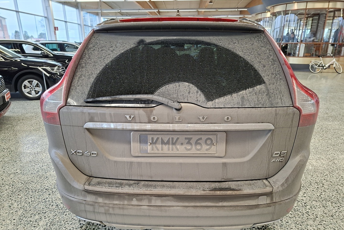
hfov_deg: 73.7
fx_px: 229
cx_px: 172
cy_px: 125
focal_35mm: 24
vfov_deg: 53.1
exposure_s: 1/100
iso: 200
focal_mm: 5.54
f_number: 1.8
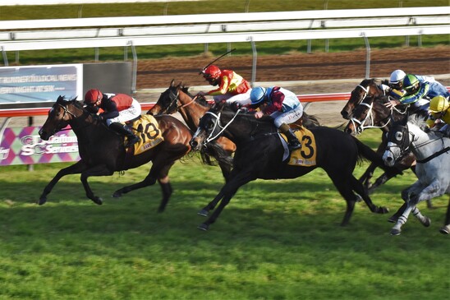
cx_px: 225
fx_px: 1312
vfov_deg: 13.0
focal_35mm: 105
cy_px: 150
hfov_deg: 19.5
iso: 200
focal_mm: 70
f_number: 8
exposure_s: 1/320
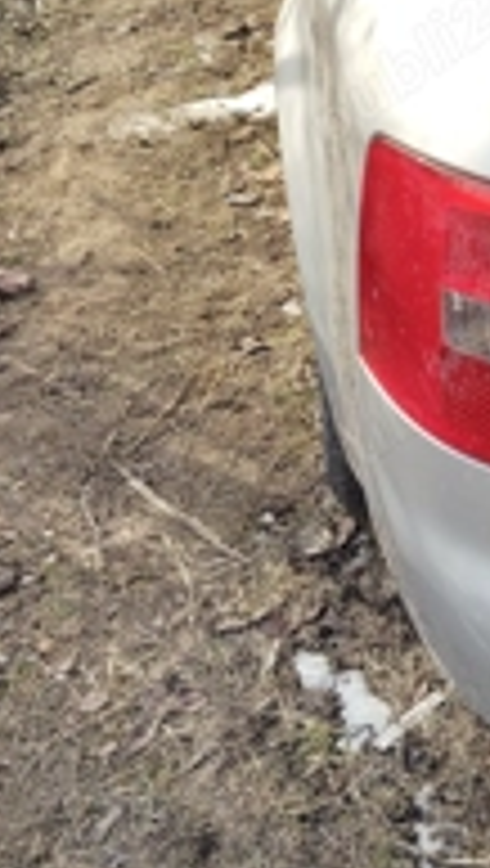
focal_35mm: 63
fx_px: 1451
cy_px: 108
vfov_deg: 31.9
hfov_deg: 18.1
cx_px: 611
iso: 50
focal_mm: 4.22
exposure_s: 1/344
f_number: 1.8
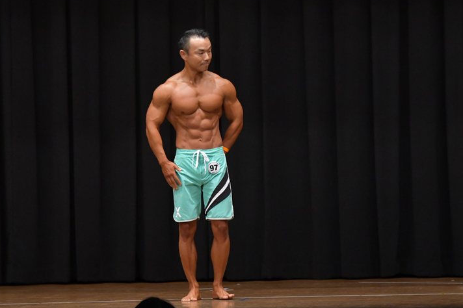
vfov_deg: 6.2
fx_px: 2828
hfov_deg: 9.4
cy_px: 159
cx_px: 227
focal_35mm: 220
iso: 5000
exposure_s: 1/400
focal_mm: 135
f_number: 5.6
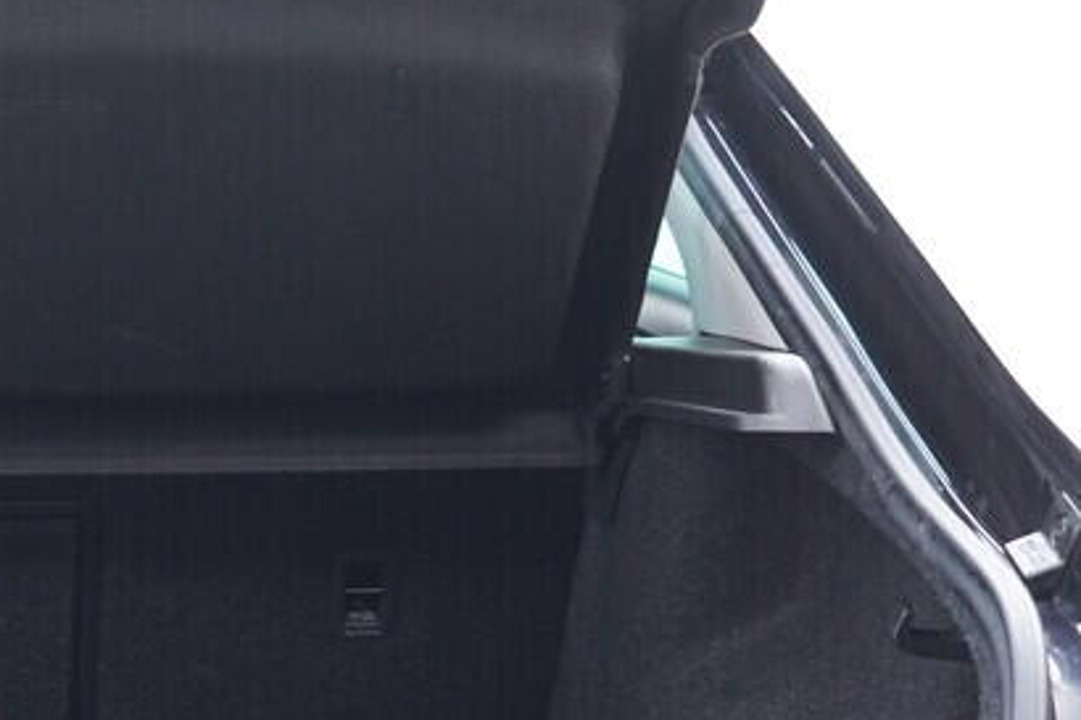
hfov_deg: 21.6
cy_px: 611
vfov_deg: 15.1
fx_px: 2701
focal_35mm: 90
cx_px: -76
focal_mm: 24
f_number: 2.8
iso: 500
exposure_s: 1/40
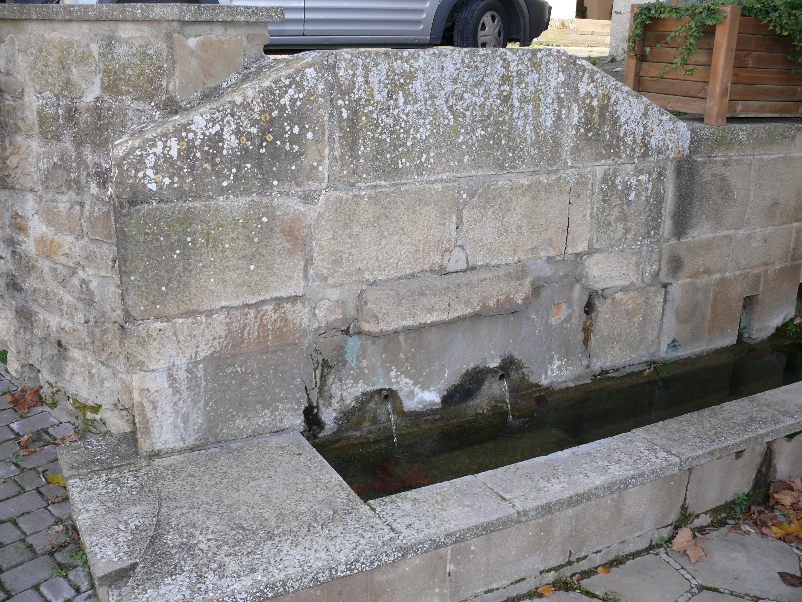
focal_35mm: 35
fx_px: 811
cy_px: 301
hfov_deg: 52.6
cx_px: 401
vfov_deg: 40.7
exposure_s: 1/320
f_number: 2.8
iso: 100
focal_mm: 7.4
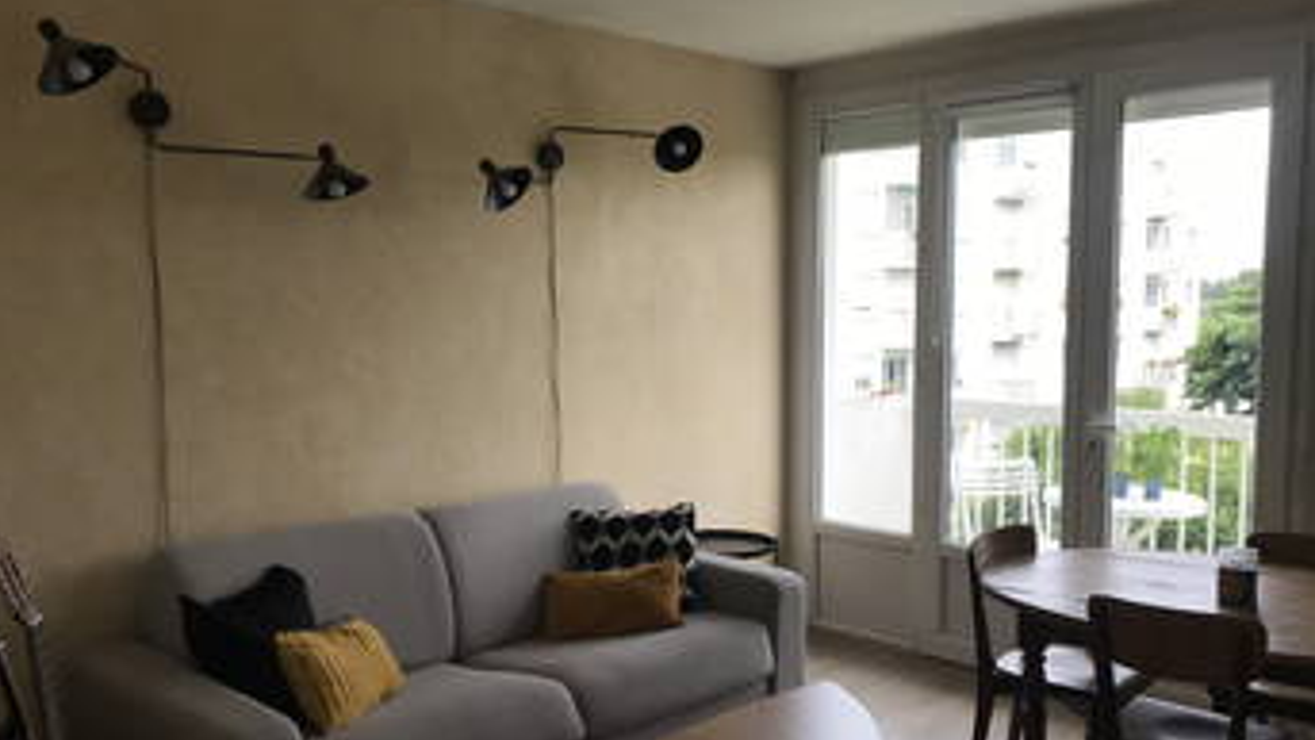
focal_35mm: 32
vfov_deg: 36.7
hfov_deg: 61.0
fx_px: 1116
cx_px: 671
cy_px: 406
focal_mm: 3.99
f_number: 1.8
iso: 20
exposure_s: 1/361
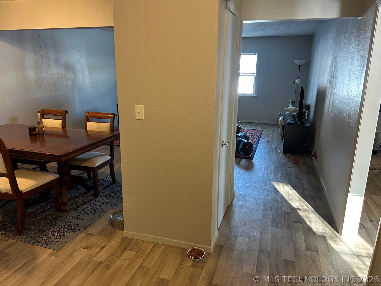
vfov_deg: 53.1
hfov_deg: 67.3
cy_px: 143
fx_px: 286
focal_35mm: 26
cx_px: 190
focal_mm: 5.7
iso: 250
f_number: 1.5
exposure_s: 1/60
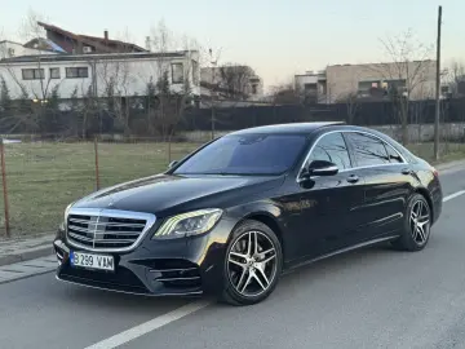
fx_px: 645
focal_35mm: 48
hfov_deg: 39.7
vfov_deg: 30.3
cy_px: 174
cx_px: 232
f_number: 1.78
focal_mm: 6.76
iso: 64
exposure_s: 1/100
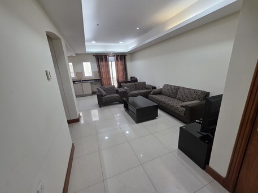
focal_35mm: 13
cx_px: 129
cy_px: 96
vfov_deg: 89.9
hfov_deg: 106.2
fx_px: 97
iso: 125
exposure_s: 1/100
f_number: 1.9
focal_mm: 2.2
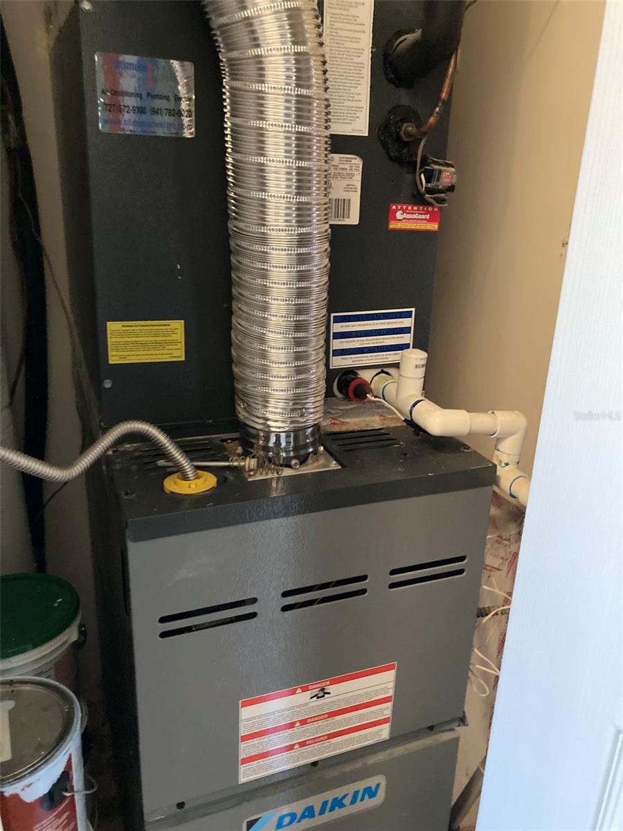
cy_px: 416
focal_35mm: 28
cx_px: 312
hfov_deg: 49.7
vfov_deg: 63.4
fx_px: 672
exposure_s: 1/24
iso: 640
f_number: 1.8
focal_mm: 3.99
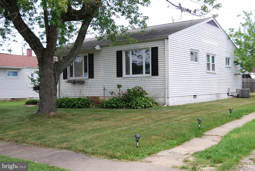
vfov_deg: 32.0
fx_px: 298
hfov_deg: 46.4
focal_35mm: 42
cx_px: 128
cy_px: 86
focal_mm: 28
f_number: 6.3
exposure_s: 1/160
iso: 100
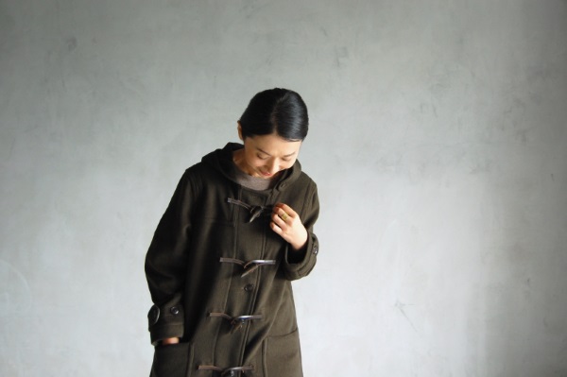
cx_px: 284
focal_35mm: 39
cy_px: 188
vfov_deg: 34.2
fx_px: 614
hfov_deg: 49.6
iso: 400
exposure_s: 1/50
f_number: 4.5
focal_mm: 26
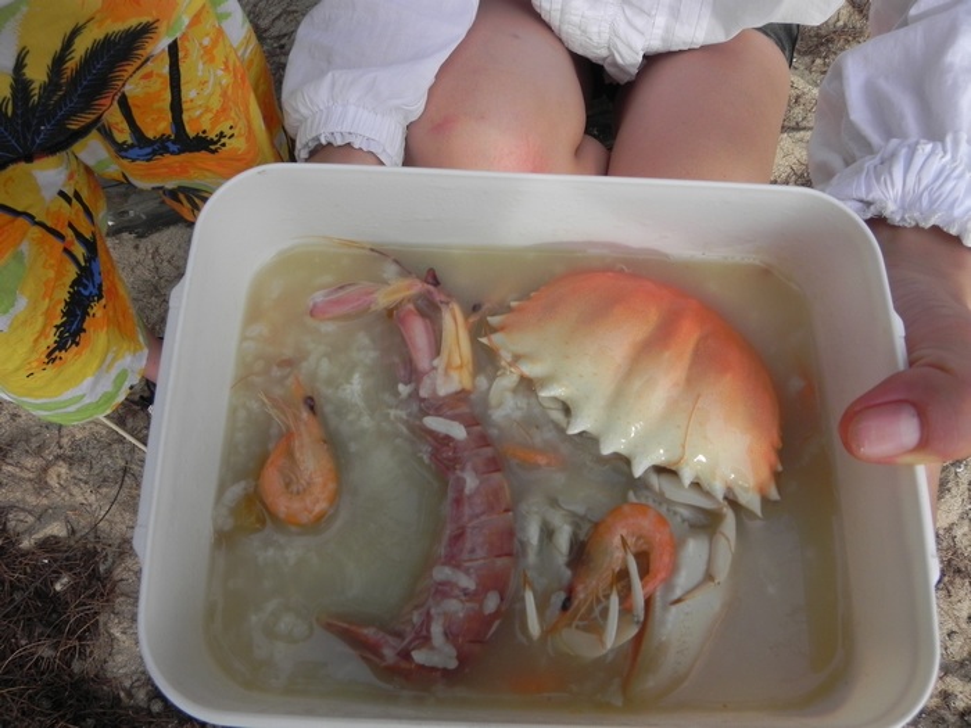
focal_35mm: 26
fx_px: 729
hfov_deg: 67.3
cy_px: 364
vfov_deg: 53.1
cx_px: 486
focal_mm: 4.6
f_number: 5.6
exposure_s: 1/210
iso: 160
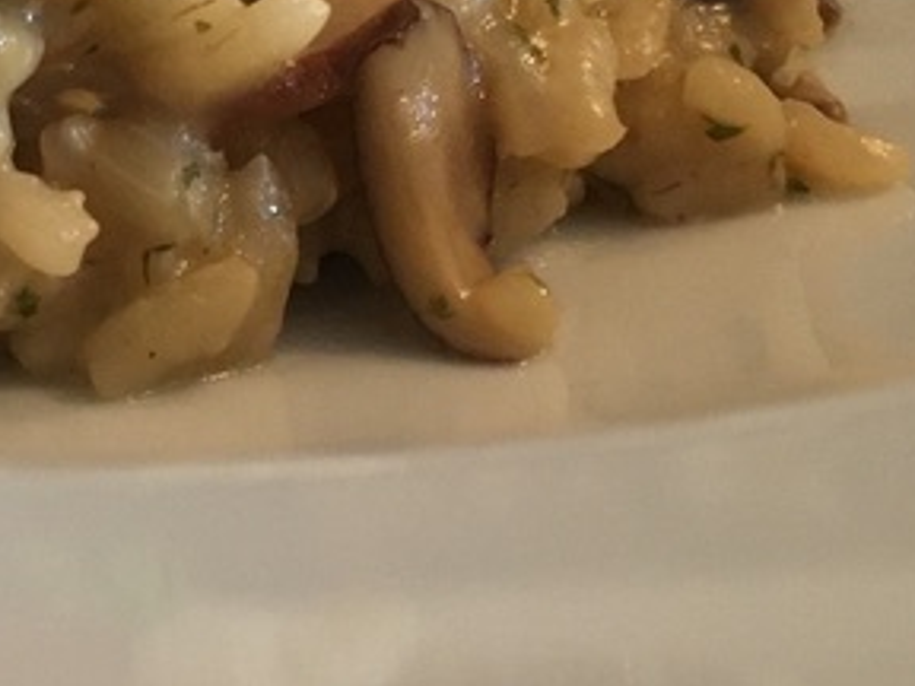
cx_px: -57
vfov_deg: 14.4
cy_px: 257
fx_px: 2723
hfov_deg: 18.4
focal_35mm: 103
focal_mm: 4.15
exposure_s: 1/20
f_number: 2.2
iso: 200
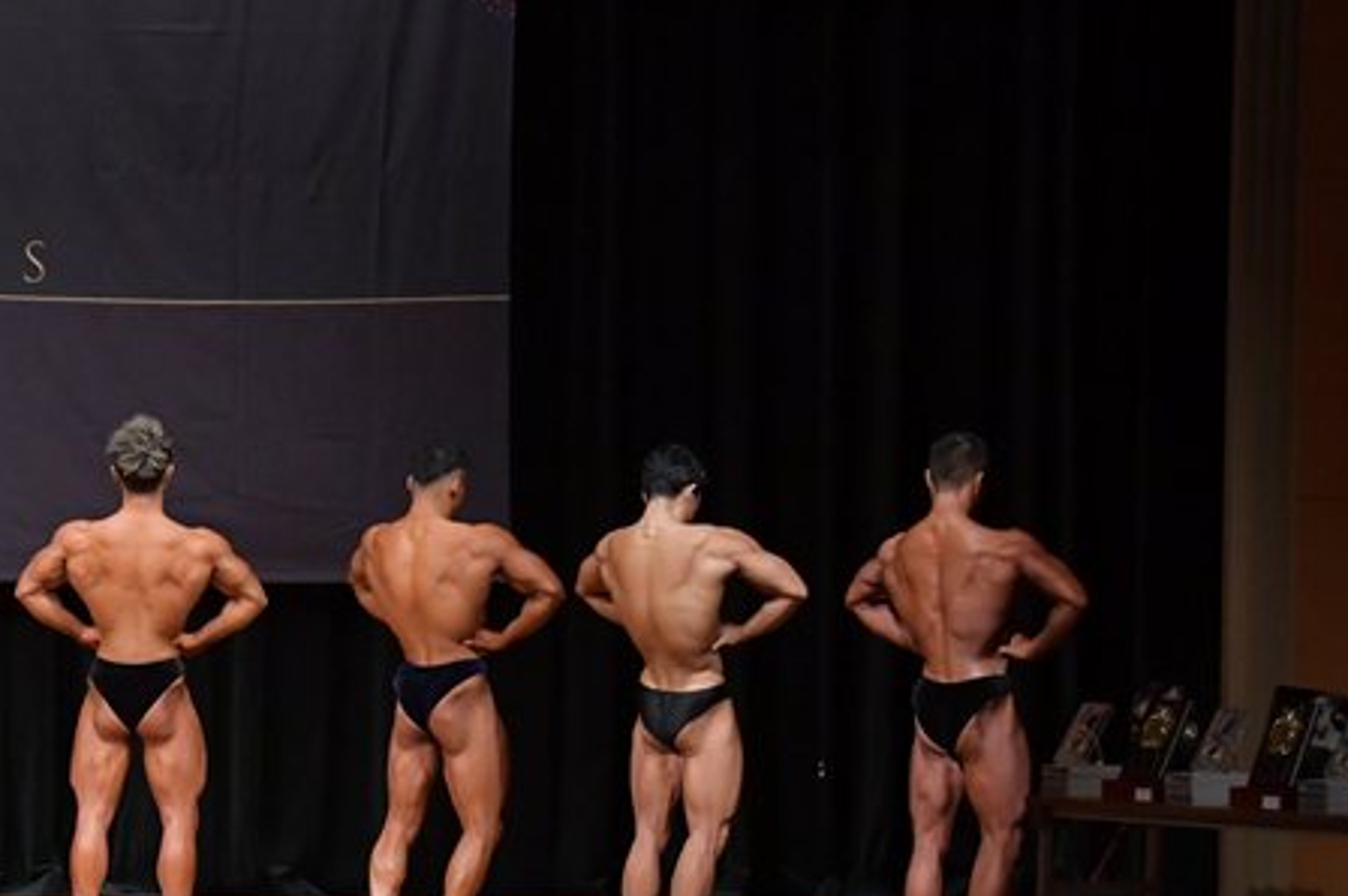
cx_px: 221
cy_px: 692
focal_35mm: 187
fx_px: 6997
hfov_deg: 11.0
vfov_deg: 7.3
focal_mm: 72
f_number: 5.6
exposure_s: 1/400
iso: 5000
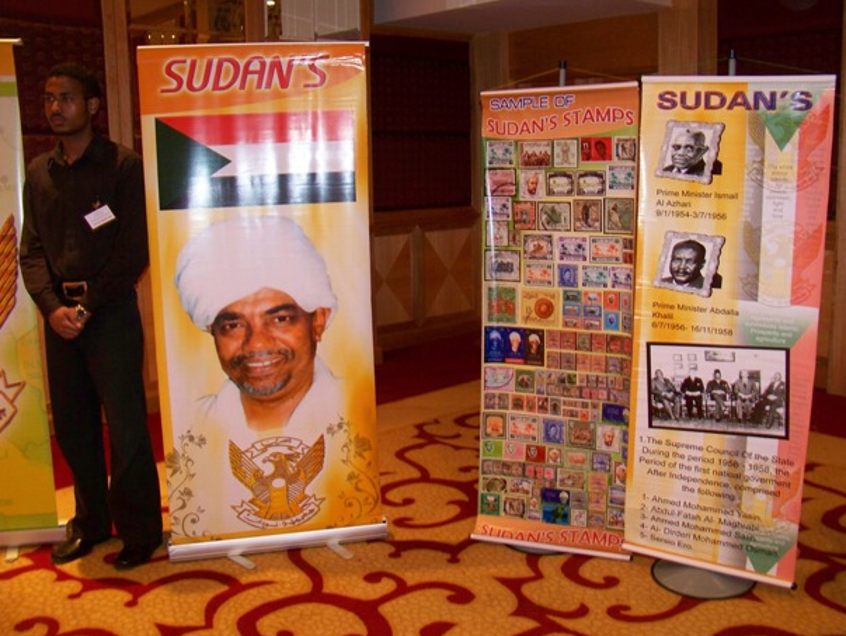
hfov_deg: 52.6
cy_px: 329
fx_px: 856
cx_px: 446
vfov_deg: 40.7
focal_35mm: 35
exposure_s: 1/8
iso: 200
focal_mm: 5.85
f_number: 2.8
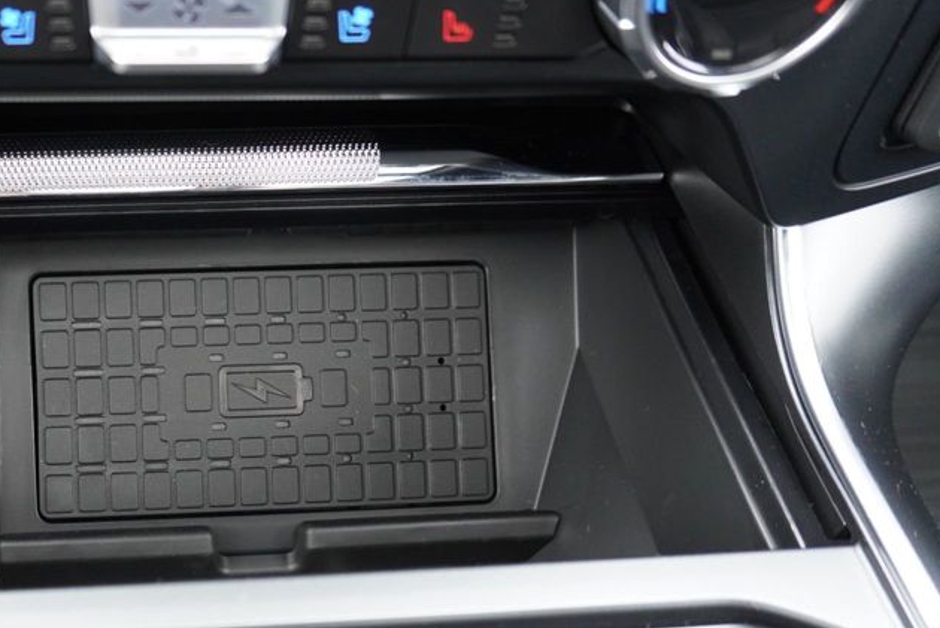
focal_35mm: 39
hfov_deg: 46.8
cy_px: 398
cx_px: 184
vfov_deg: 34.1
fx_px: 1019
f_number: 3.5
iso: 1600
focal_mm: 16
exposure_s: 1/60
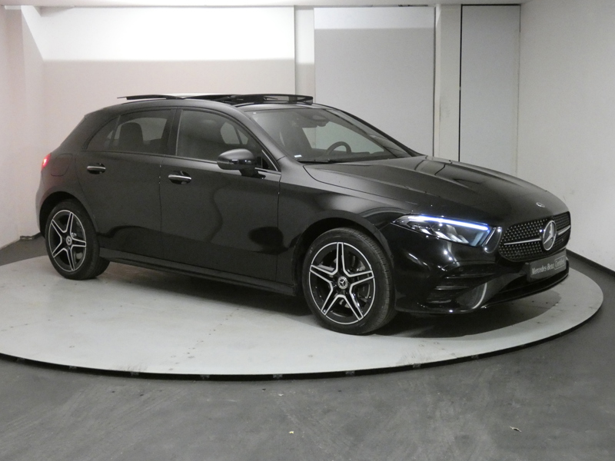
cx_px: 308
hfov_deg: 41.2
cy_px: 230
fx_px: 817
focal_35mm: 46
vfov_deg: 31.5
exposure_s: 1/60
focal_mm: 8.2
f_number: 3.8
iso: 1600
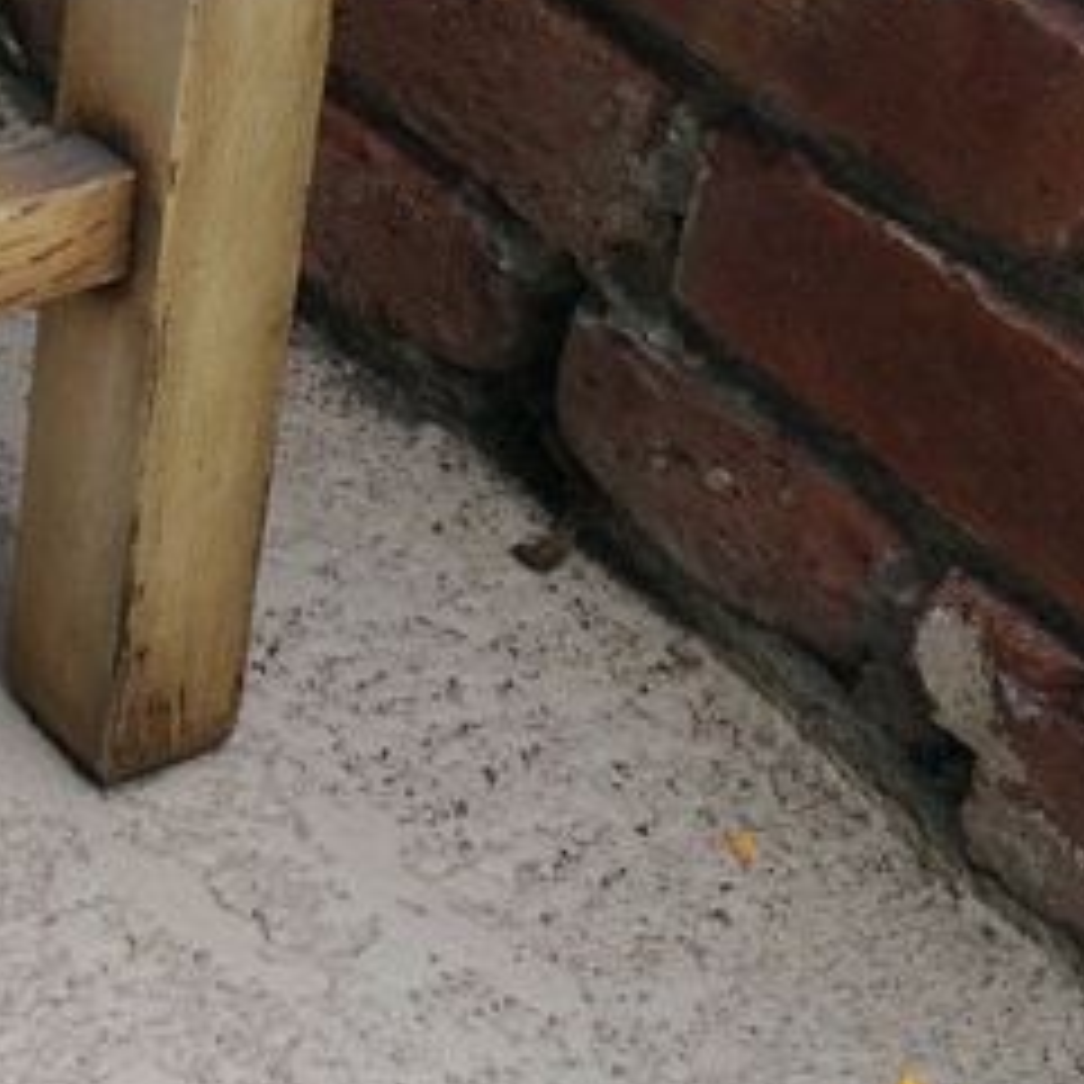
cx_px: -747
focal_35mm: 99
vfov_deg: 17.0
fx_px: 3507
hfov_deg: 15.5
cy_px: -133
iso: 50
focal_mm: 4.12
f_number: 2.2
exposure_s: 1/120
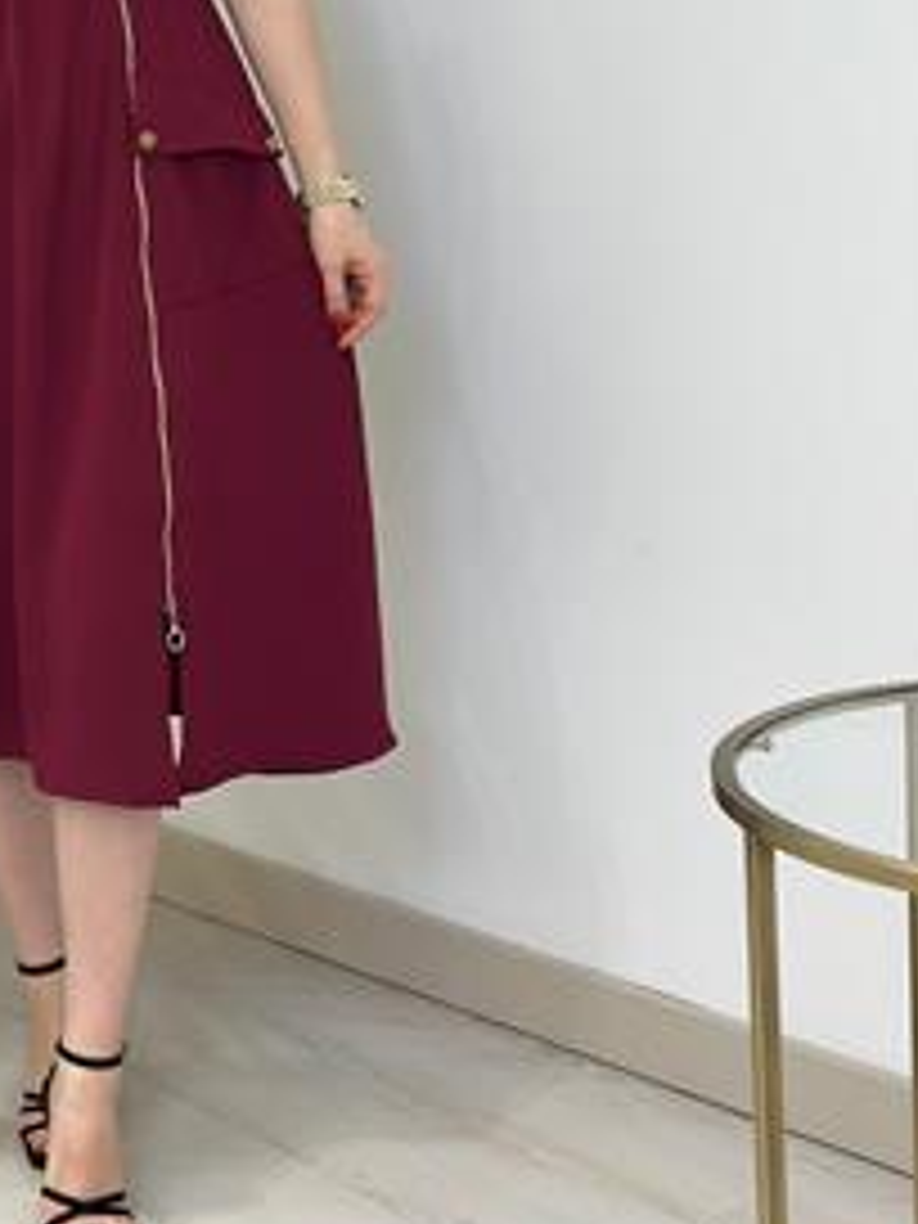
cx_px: 50
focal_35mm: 94
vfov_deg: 20.4
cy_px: 110
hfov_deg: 15.5
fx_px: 3324
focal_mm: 6.86
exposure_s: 1/139
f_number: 1.78
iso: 64
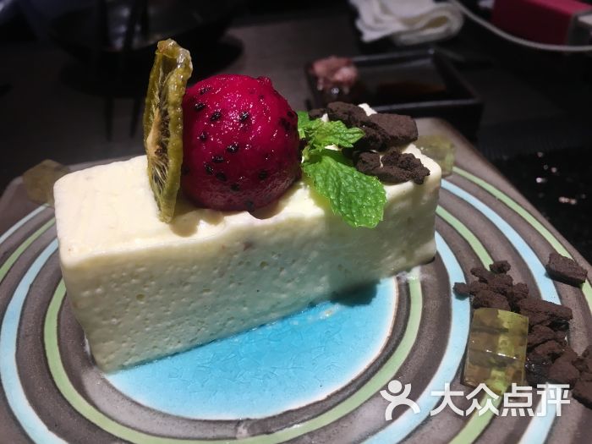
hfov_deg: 61.7
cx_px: 296
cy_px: 222
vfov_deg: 48.2
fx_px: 496
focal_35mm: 29
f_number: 2.2
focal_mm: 4.15
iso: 64
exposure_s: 1/33
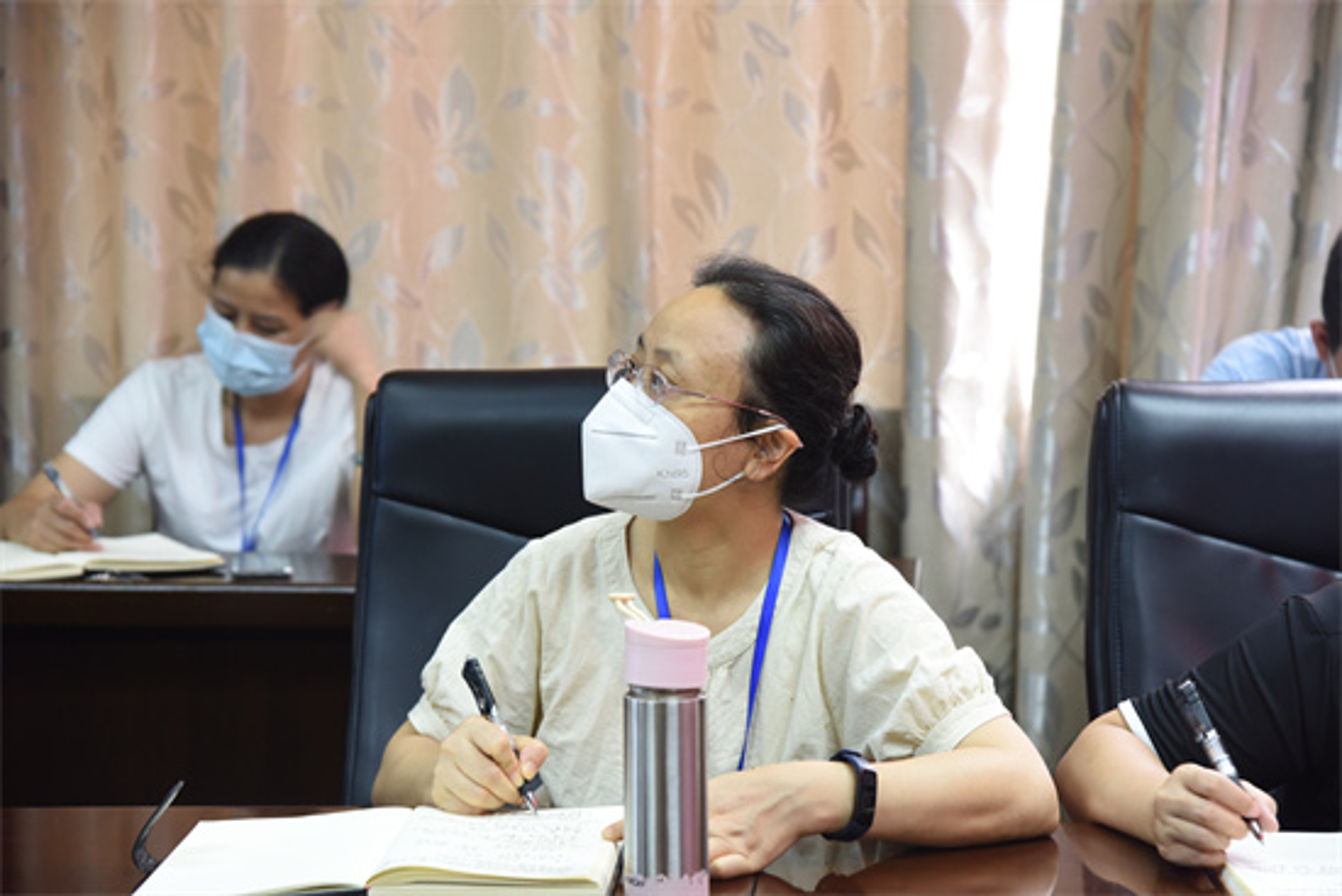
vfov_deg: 14.9
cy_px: 448
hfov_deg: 22.1
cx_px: 671
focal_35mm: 92
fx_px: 3430
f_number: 4.5
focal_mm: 92
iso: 1000
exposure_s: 1/20
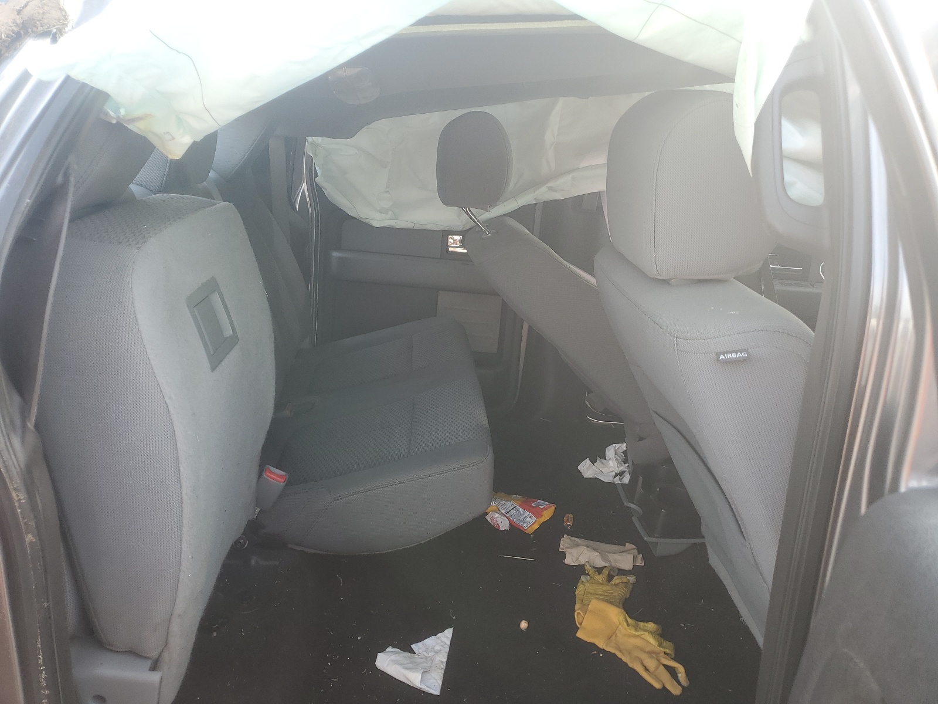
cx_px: 469
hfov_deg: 67.3
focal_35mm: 26
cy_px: 352
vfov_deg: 53.1
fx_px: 705
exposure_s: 1/167
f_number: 1.5
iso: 50
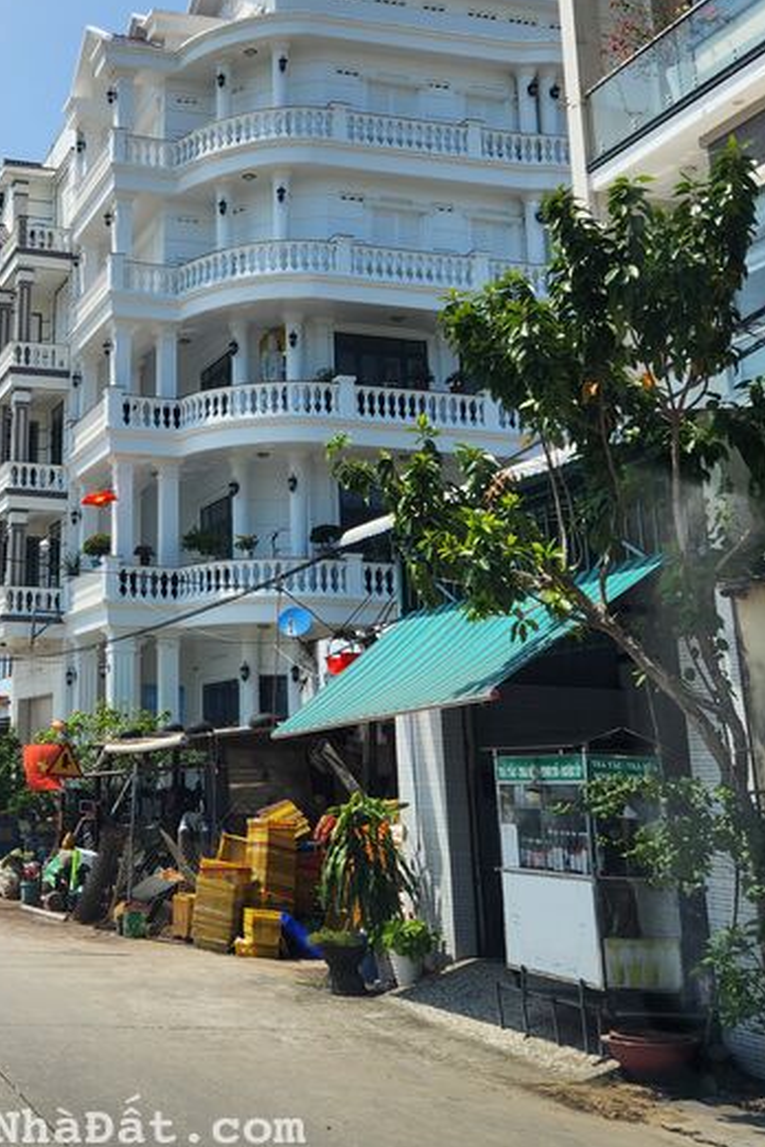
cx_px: 46
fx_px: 1402
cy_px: 376
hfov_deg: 29.0
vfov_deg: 43.8
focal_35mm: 44
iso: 20
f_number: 1.8
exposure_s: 1/1154
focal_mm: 5.4
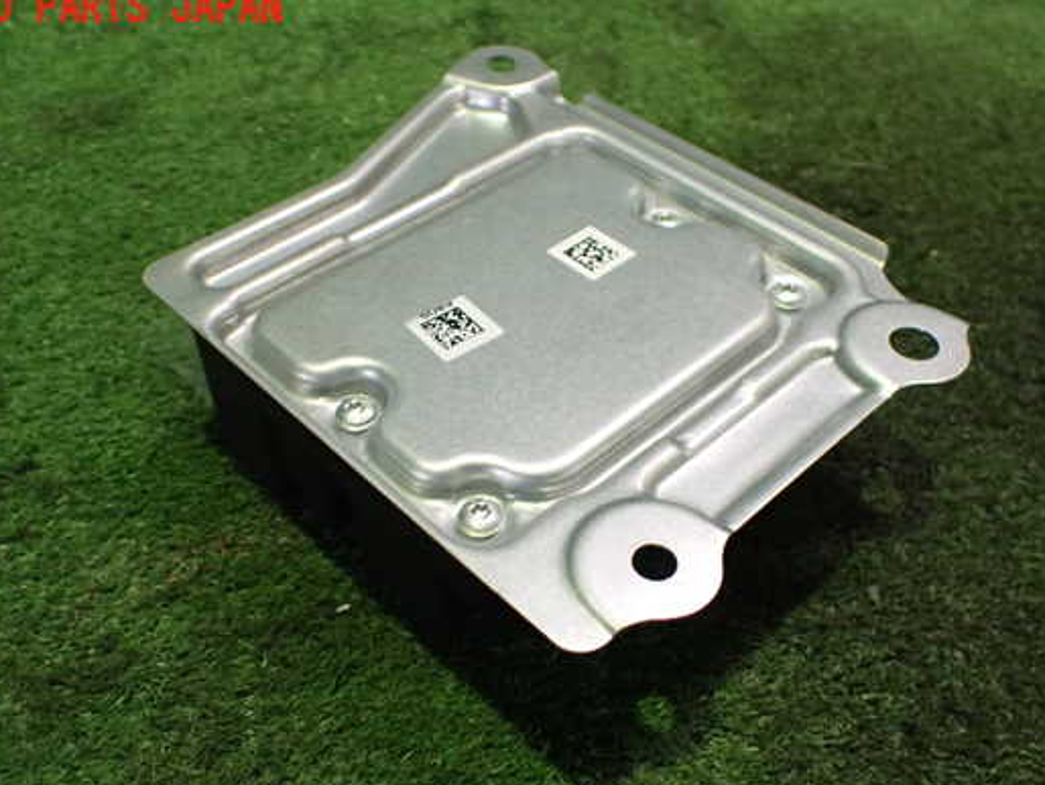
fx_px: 1057
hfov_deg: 52.6
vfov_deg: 40.7
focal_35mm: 35
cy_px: 441
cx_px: 522
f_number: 2.3
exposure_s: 1/60
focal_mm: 5.4
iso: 800
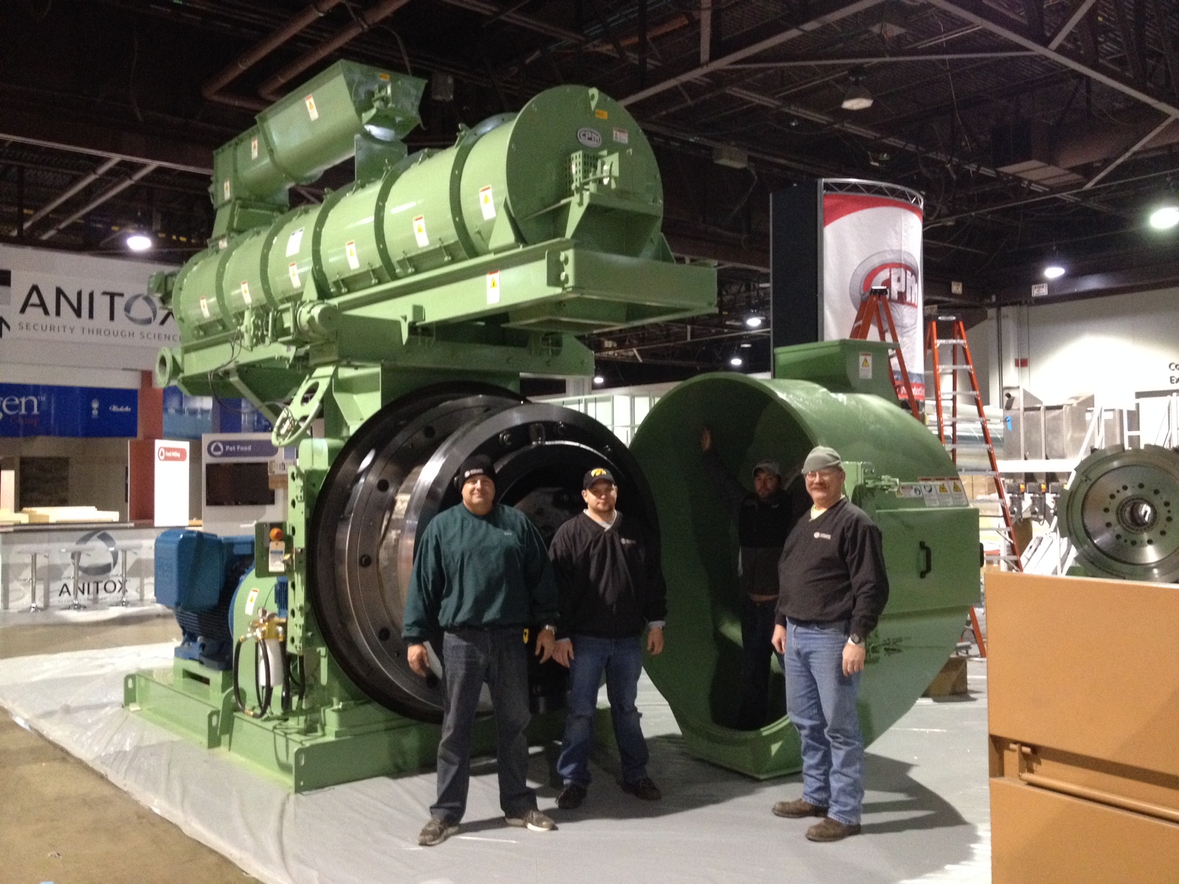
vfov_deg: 40.7
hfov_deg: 52.6
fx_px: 1192
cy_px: 442
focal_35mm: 35
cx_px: 590
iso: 400
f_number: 2.4
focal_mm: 4.28
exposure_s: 1/15
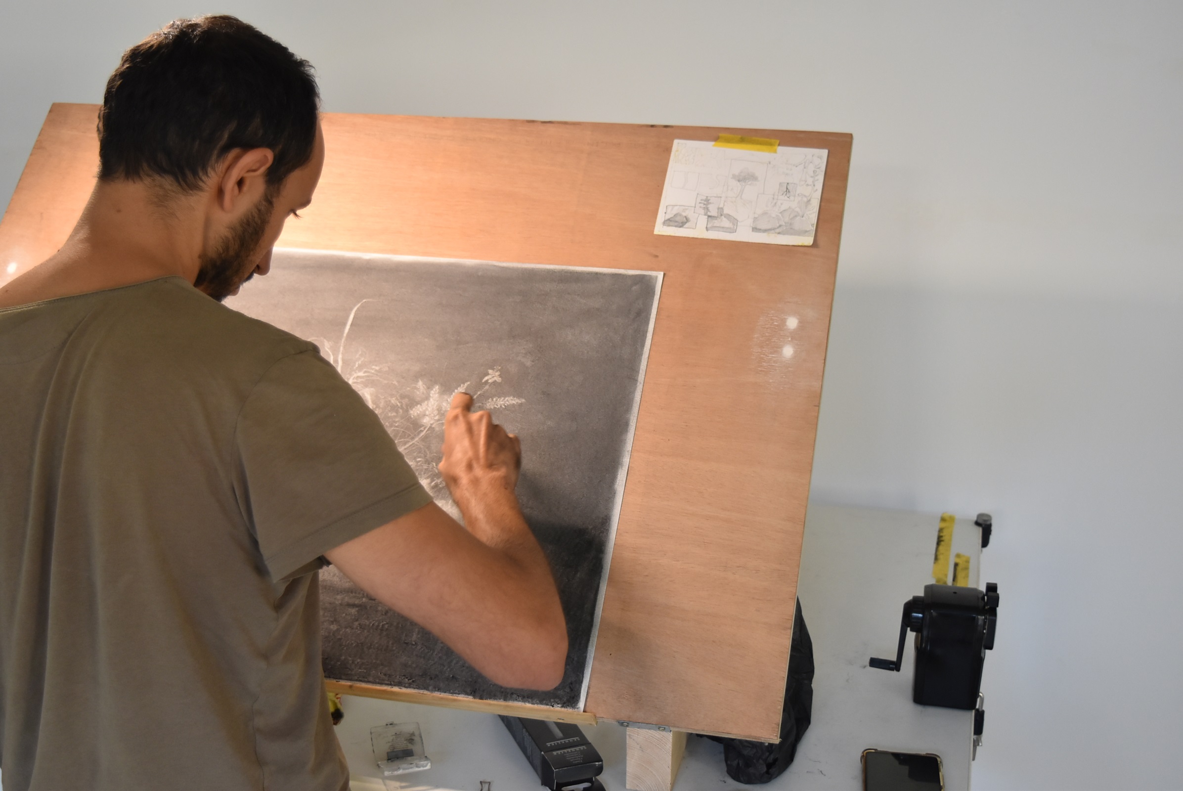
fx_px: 1677
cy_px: 396
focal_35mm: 51
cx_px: 592
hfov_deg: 38.9
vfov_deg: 26.5
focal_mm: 34
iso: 900
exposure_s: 1/60
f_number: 4.5
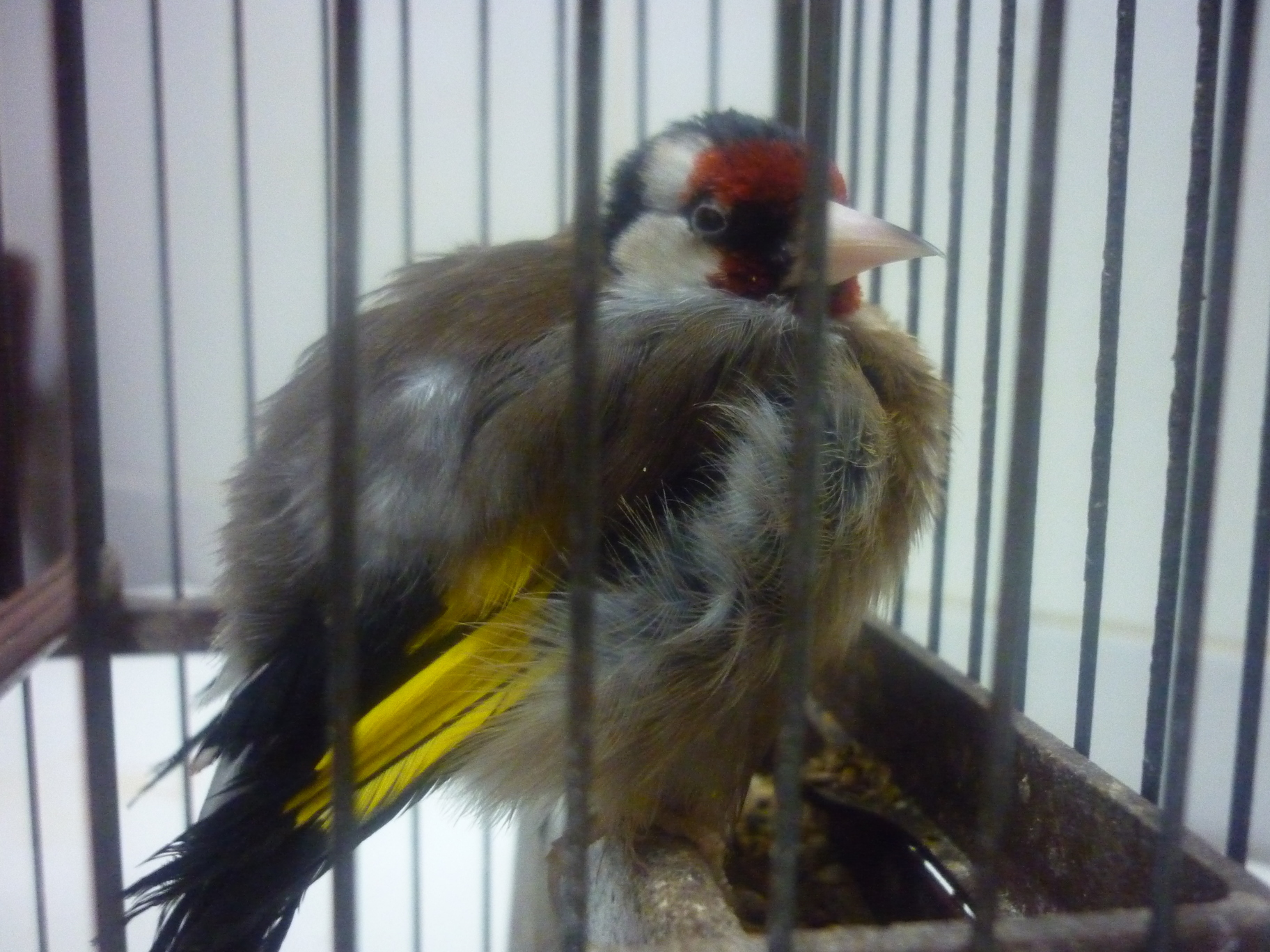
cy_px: 476
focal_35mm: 33
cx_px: 635
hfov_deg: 55.4
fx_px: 1211
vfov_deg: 42.9
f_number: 2.8
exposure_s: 1/15
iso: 800
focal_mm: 5.5
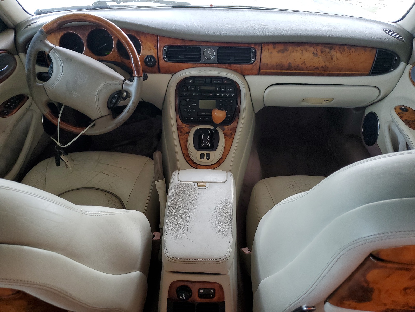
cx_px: 208
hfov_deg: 67.3
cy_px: 156
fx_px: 312
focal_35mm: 26
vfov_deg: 53.1
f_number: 1.5
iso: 90
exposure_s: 1/120
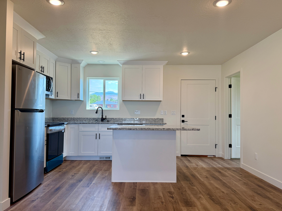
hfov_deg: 69.4
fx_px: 204
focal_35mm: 25
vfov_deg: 54.9
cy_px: 109
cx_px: 138
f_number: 1.78
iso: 125
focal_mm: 6.76
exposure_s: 1/240
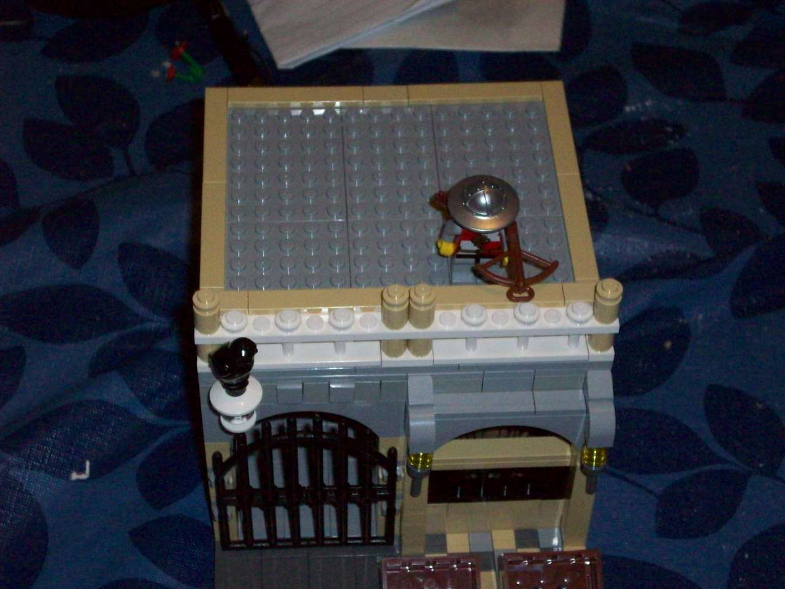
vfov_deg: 19.1
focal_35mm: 77
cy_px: 294
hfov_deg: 25.3
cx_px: 392
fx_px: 1746
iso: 400
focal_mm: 12.8
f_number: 4.2
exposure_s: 1/102
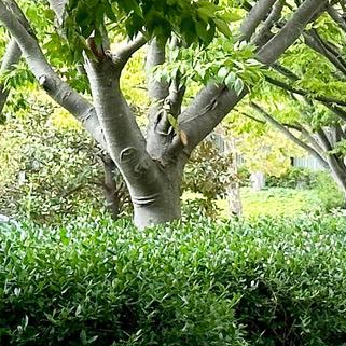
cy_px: 165
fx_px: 3065
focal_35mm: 271
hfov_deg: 6.3
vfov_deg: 6.5
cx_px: 733
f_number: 1.78
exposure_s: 1/281
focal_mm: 6.86
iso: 64
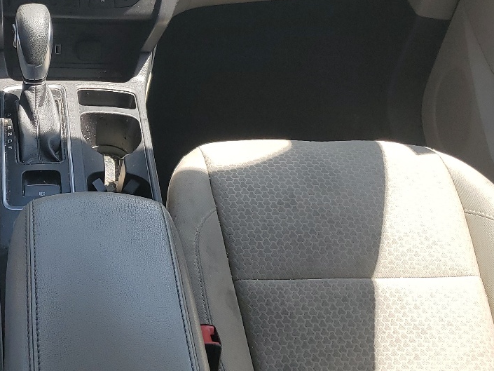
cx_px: 50
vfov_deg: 24.6
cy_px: 100
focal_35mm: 59
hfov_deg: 31.2
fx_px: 842
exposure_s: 1/625
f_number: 1.5
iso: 50
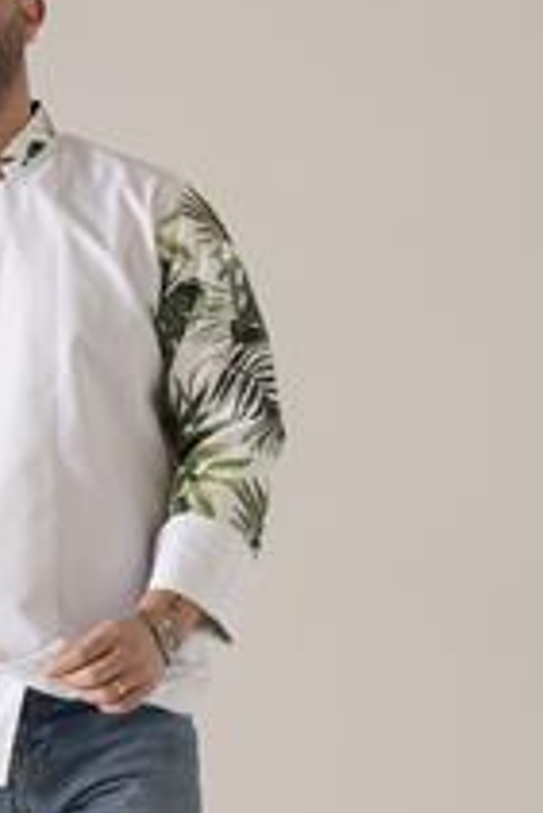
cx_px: 39
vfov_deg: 8.5
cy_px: 713
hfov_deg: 5.7
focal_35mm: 242
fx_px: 5466
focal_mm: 110
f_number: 11
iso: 320
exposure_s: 1/160
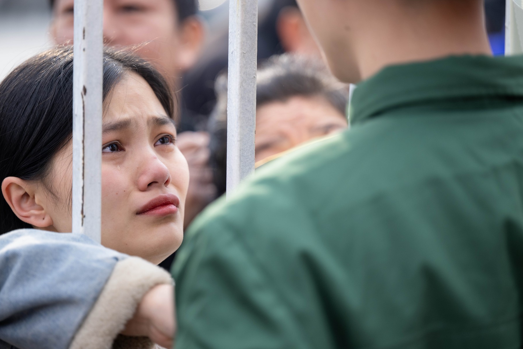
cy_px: 176
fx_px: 2658
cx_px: 240
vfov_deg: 7.5
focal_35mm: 183
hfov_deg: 11.2
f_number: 2.8
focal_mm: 165
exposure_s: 1/800
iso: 500
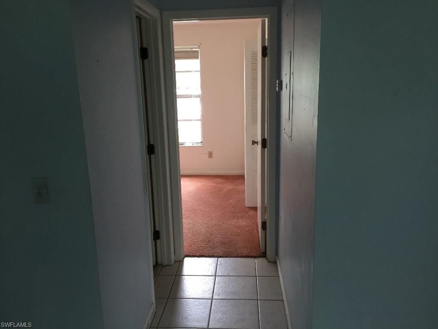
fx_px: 367
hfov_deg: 61.7
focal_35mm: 29
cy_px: 164
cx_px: 219
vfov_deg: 48.2
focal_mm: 4.15
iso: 50
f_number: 2.2
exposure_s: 1/30
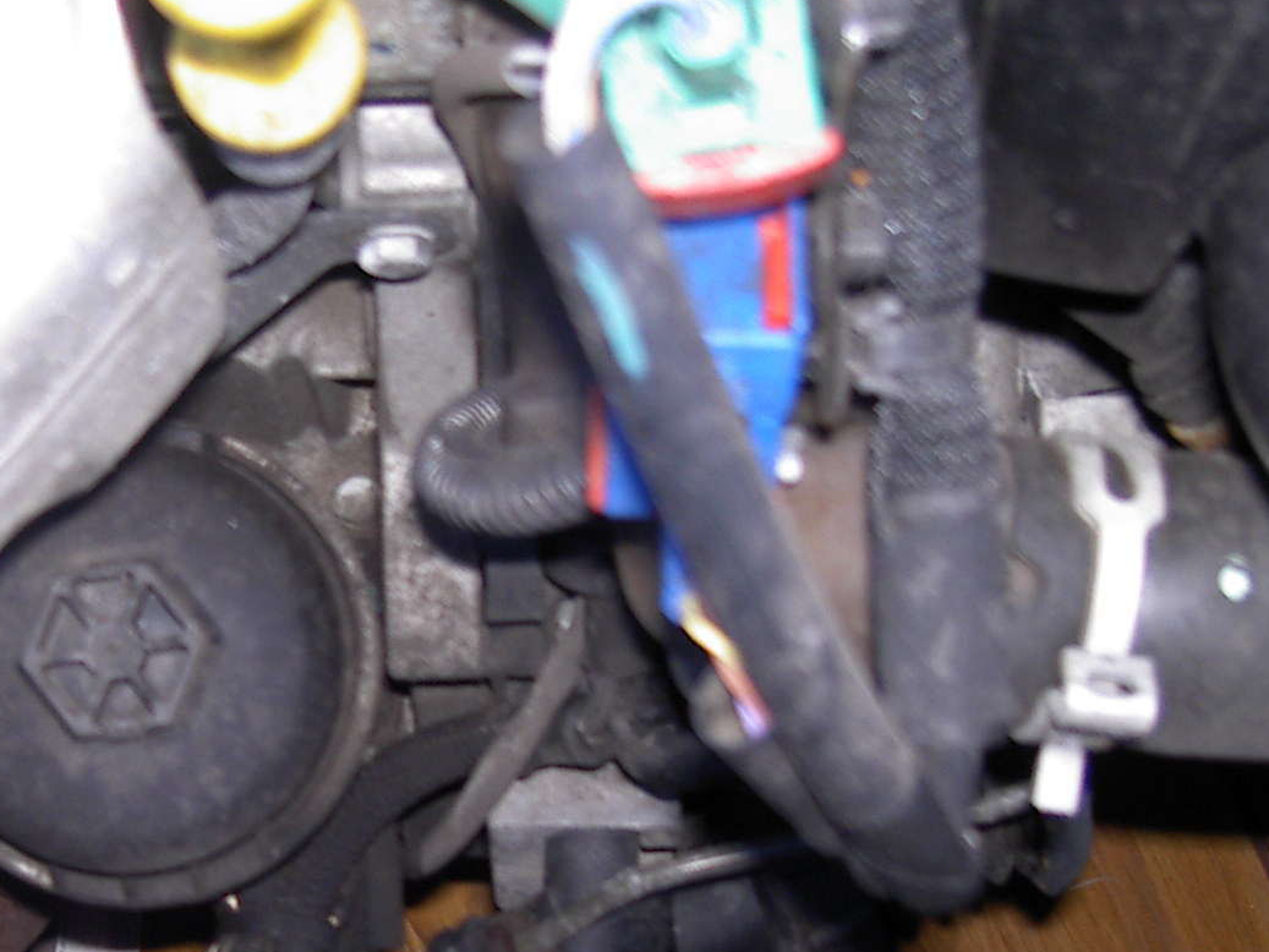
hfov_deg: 25.0
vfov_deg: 19.0
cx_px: 284
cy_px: 726
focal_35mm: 77
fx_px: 2823
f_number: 2.8
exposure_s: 1/59.5
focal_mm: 8
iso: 100
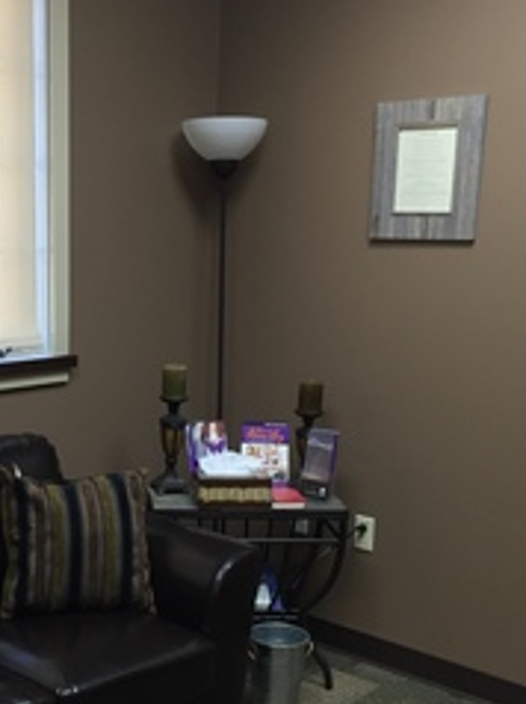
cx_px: 124
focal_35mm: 52
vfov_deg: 36.3
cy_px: 490
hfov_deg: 27.6
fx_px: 1055
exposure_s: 1/30
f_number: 2.2
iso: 64
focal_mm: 4.15
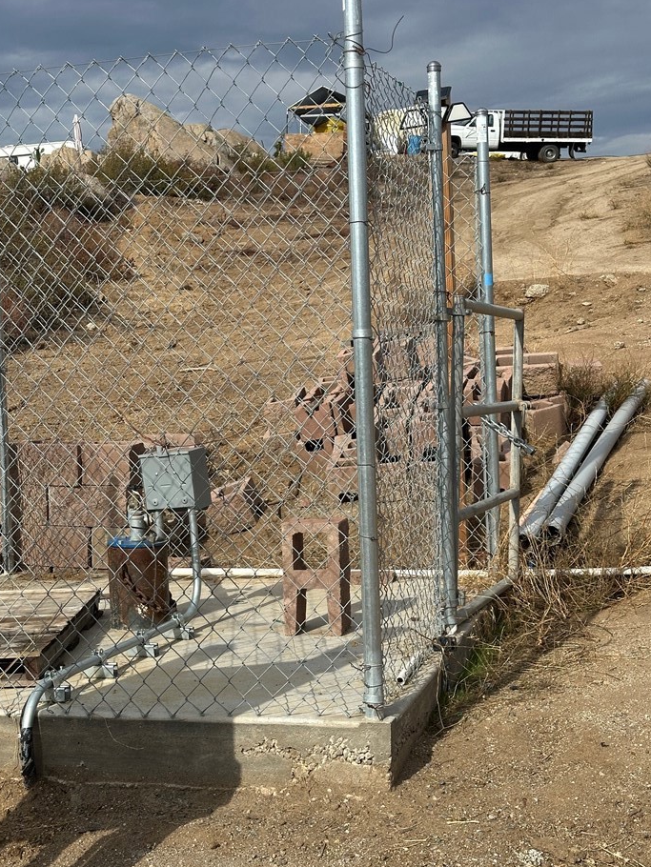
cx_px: 310
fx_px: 1353
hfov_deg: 27.0
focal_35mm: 54
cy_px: 468
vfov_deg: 35.5
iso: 64
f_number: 1.78
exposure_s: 1/5882
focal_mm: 6.86
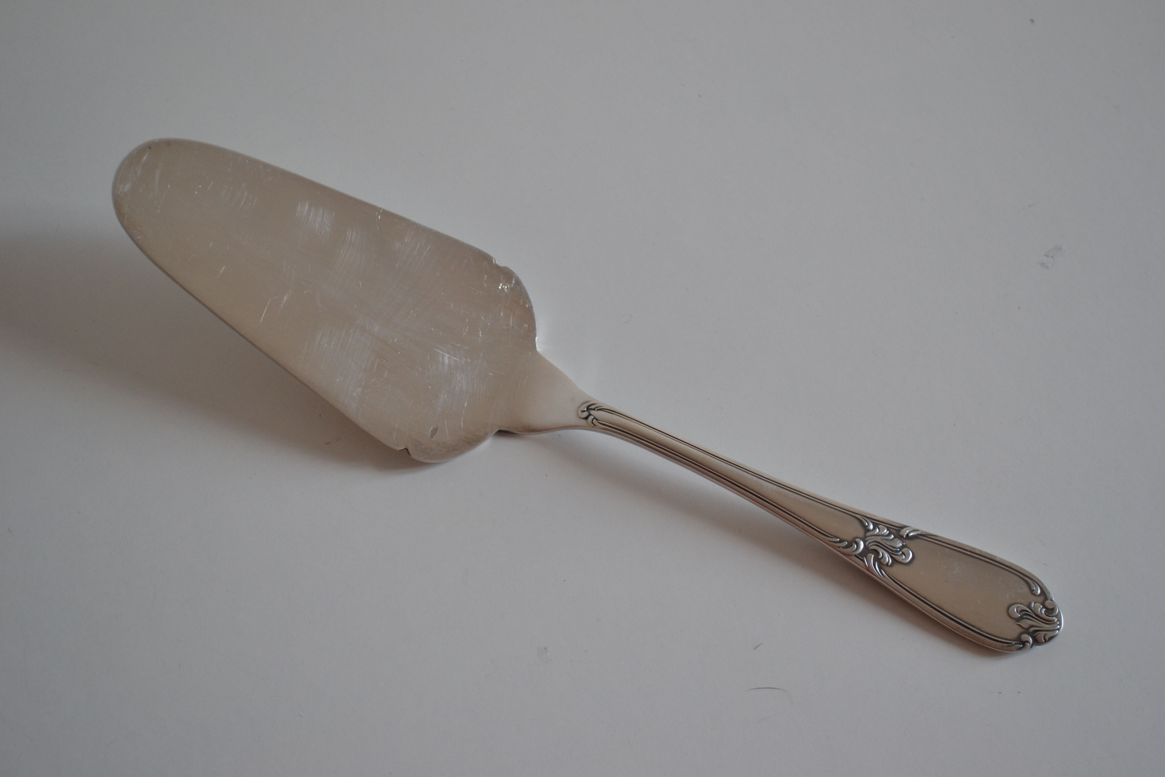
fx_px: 1844
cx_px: 582
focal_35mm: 57
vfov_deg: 23.8
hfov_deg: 35.1
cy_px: 388
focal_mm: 38
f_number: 5
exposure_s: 1/50
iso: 400
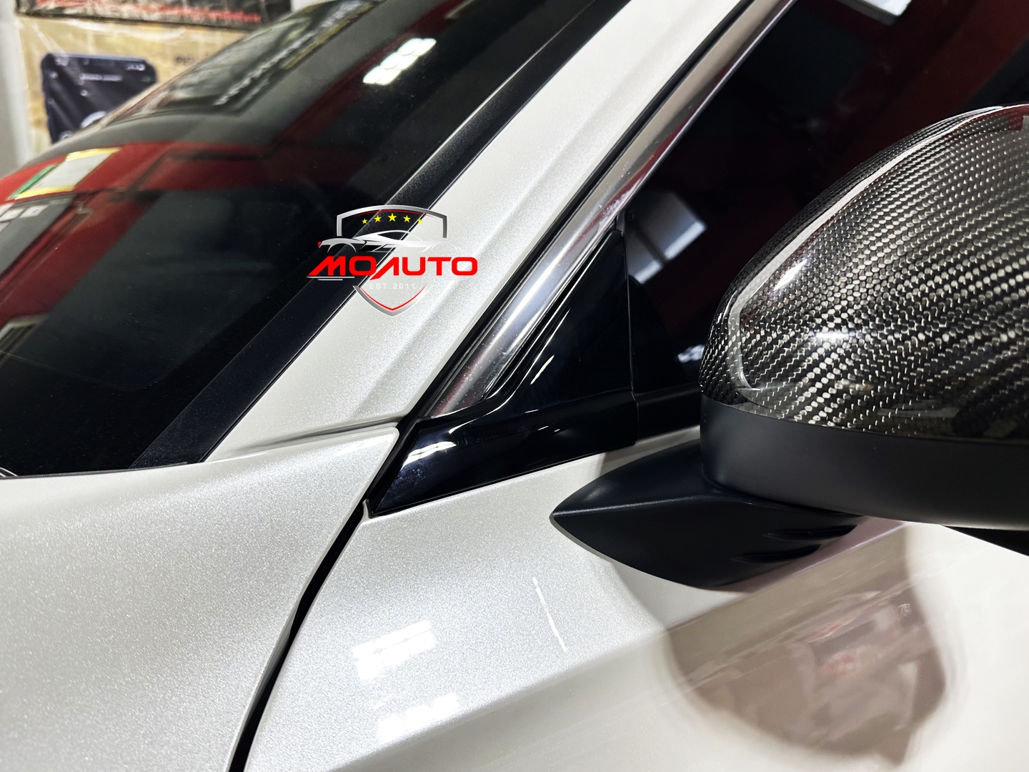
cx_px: 507
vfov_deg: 54.9
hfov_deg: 69.4
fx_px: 743
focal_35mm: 25
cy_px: 392
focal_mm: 6.86
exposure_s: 1/100
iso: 64
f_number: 1.78
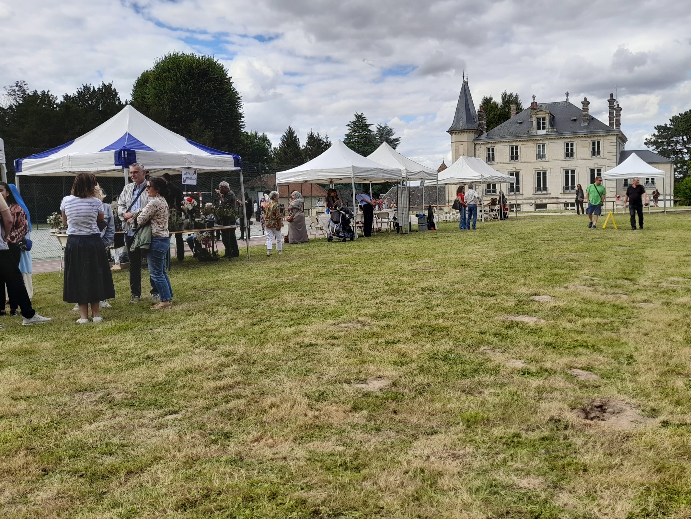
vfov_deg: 46.7
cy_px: 235
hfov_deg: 59.7
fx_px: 599
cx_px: 393
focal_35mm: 30
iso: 20
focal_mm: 4.6
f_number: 2
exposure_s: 1/557
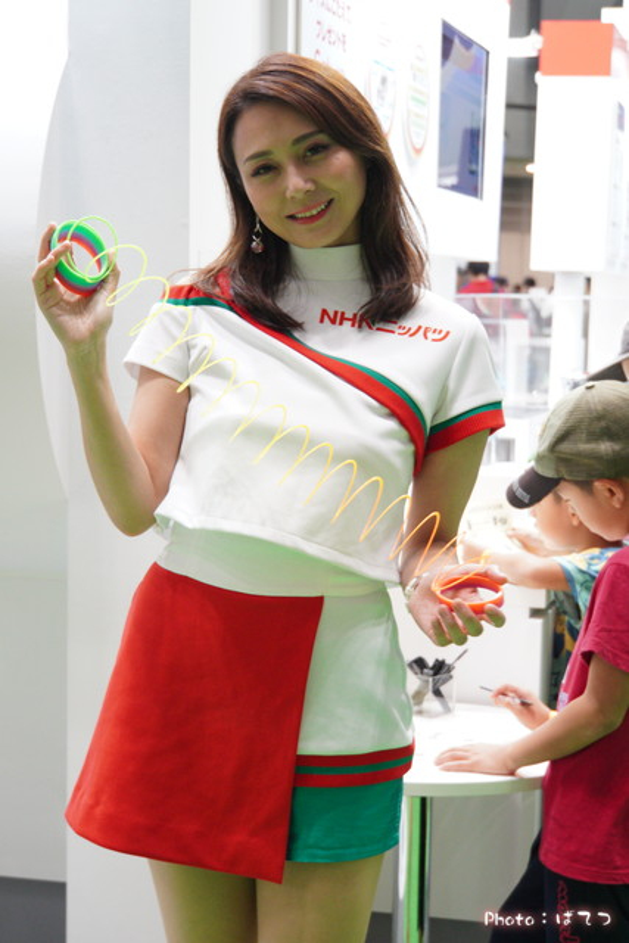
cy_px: 472
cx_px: 314
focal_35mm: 76
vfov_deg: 26.5
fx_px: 2004
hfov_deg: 17.8
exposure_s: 1/80
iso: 2000
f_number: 5.6
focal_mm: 51
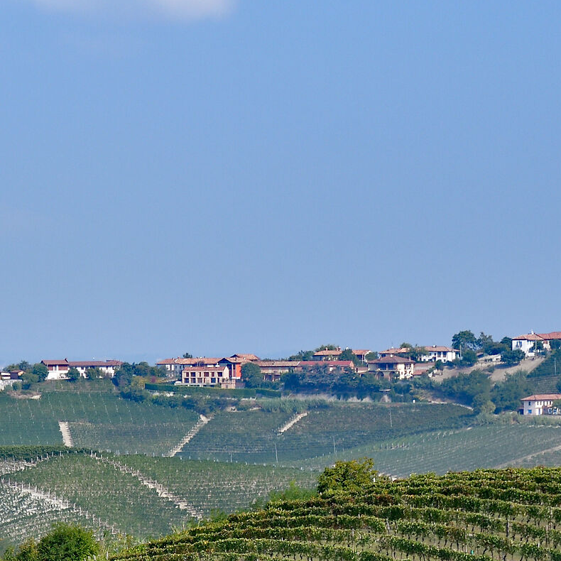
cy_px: 543
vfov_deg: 6.3
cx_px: -28
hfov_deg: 6.3
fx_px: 5116
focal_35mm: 279
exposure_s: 1/640
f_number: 5
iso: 100
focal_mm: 72
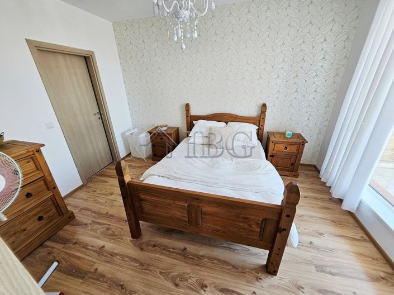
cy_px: 148
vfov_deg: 89.9
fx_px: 148
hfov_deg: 106.2
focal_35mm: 13
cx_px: 197
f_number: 2.2
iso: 40
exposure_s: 1/50
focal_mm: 1.7
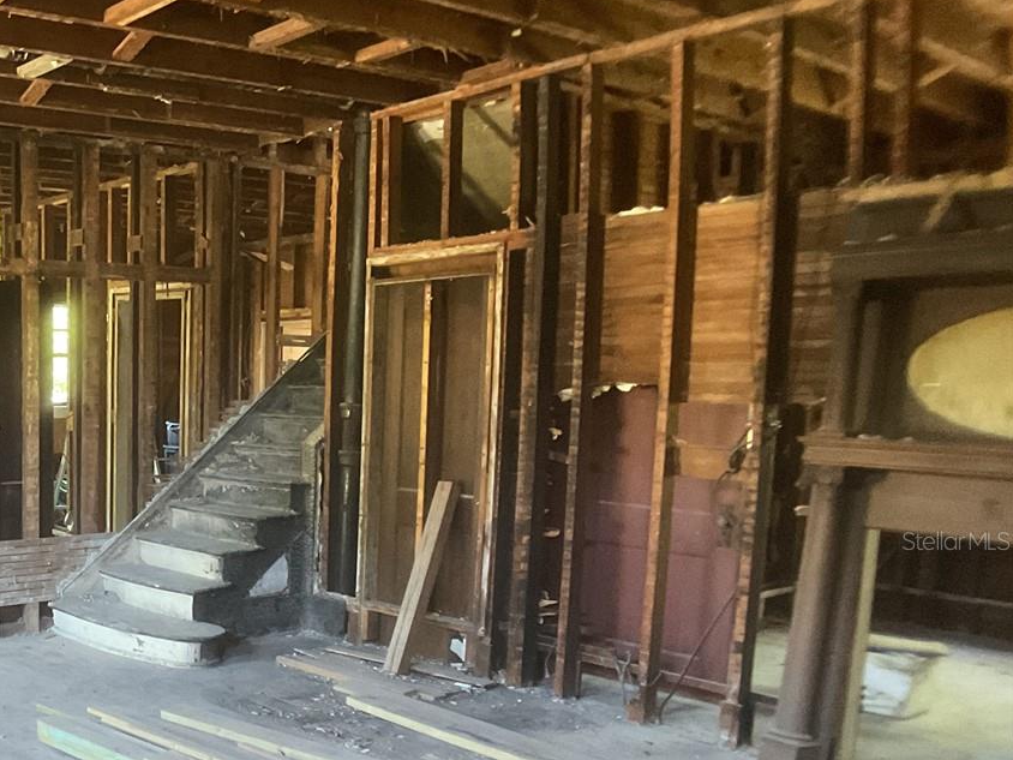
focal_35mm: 55
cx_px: 55
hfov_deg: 32.7
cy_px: 540
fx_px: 1610
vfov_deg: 26.3
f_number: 1.8
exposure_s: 1/40
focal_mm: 3
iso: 320
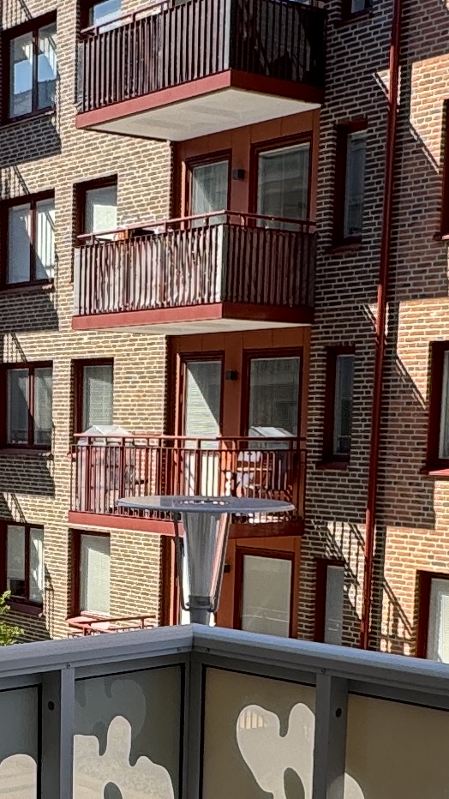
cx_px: 63
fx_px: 1397
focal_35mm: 66
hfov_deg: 18.0
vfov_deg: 31.0
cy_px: 655
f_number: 2.2
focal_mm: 2.22
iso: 40
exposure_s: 1/641
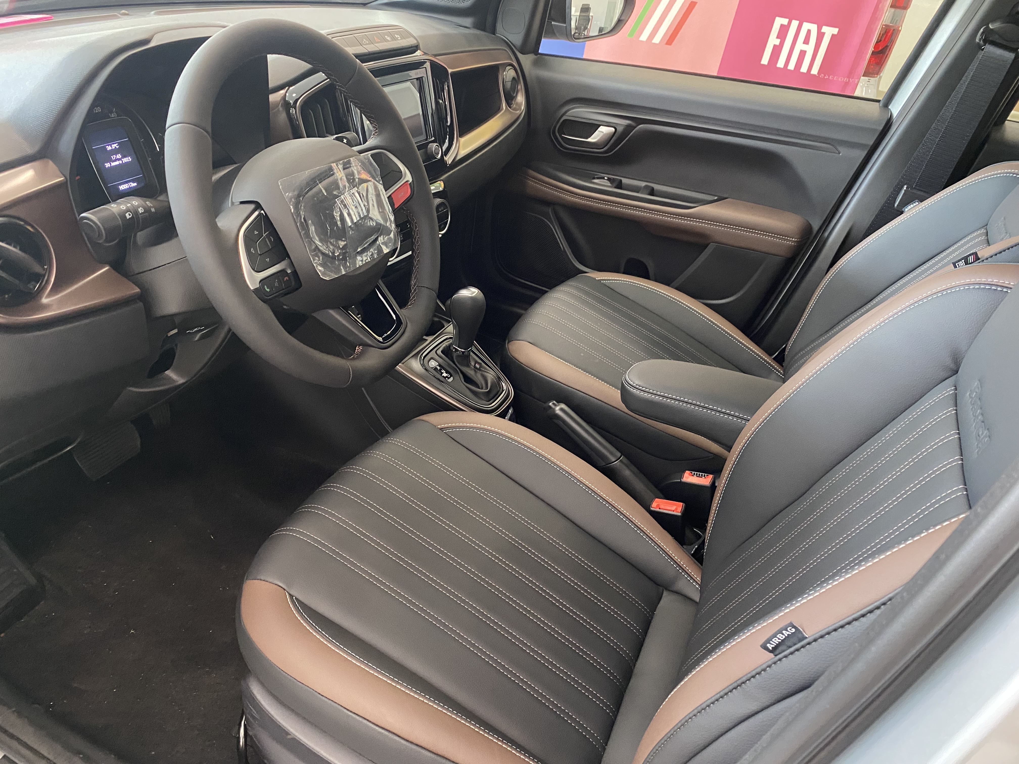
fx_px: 765
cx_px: 510
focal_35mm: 26
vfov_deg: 53.1
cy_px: 382
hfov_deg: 67.3
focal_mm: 4.25
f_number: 1.8
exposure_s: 1/30
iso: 500
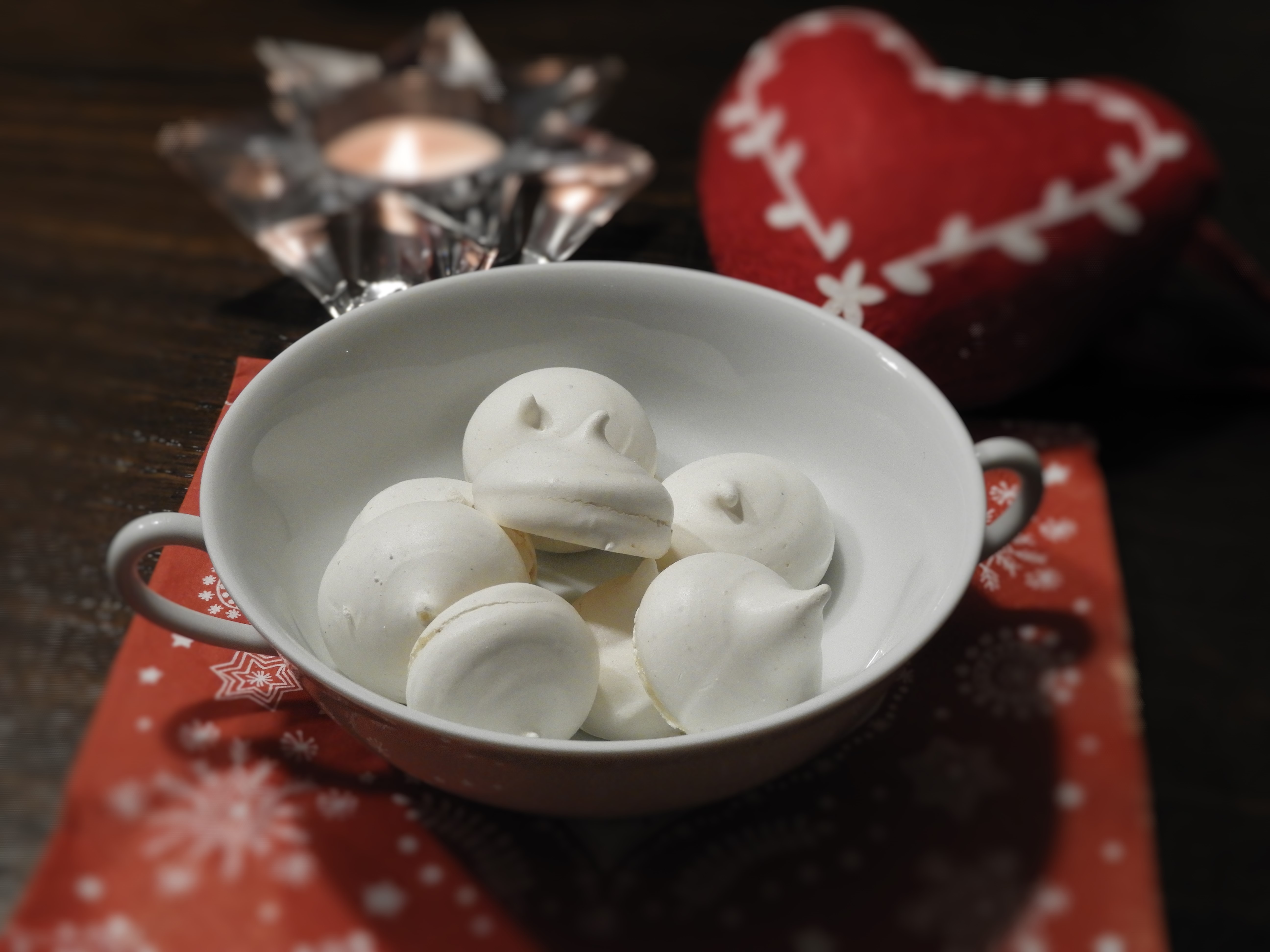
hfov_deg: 32.2
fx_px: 2201
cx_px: 635
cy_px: 476
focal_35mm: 60
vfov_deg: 24.4
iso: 400
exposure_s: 1/25
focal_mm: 10.7
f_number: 4.2
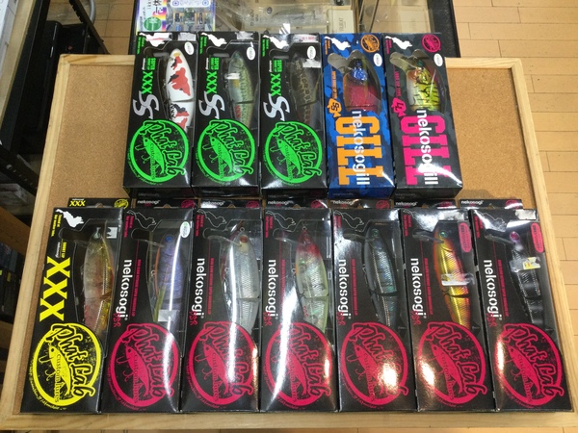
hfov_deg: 58.4
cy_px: 216
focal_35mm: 31
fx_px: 518
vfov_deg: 45.4
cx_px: 289
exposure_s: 1/30
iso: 32
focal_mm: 3.3
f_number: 2.4
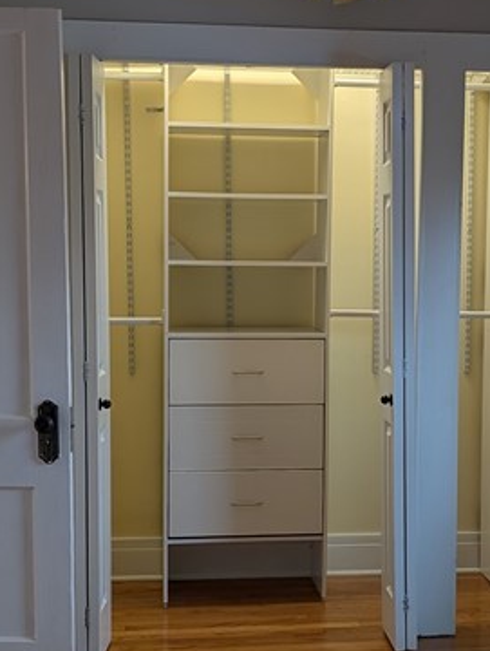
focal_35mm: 68
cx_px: 328
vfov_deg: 28.4
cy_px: 404
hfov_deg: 21.6
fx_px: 1280
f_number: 1.68
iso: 54
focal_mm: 6.9
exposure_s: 1/60
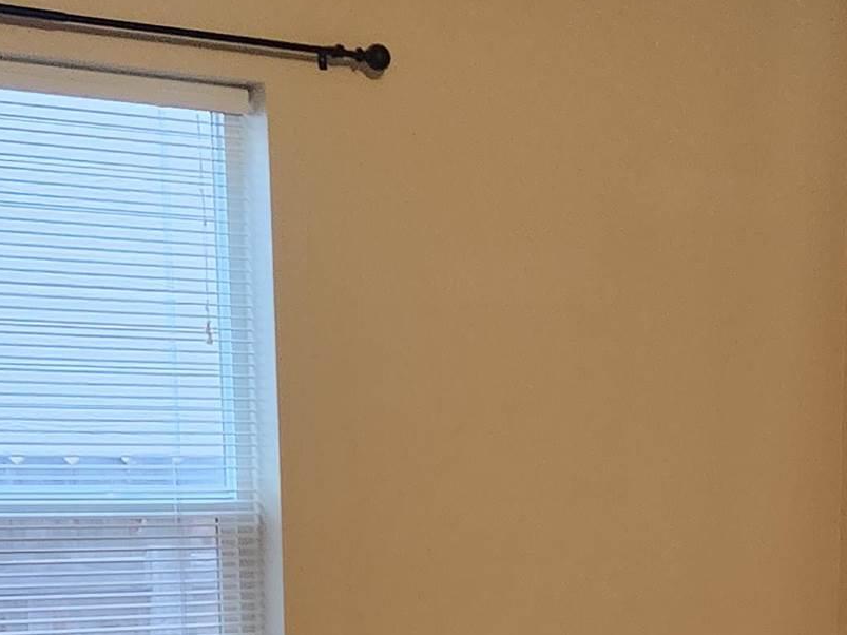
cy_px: 835
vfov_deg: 15.9
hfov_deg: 21.6
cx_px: 805
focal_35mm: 88
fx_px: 2153
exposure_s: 1/120
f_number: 1.8
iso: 1000
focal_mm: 5.4
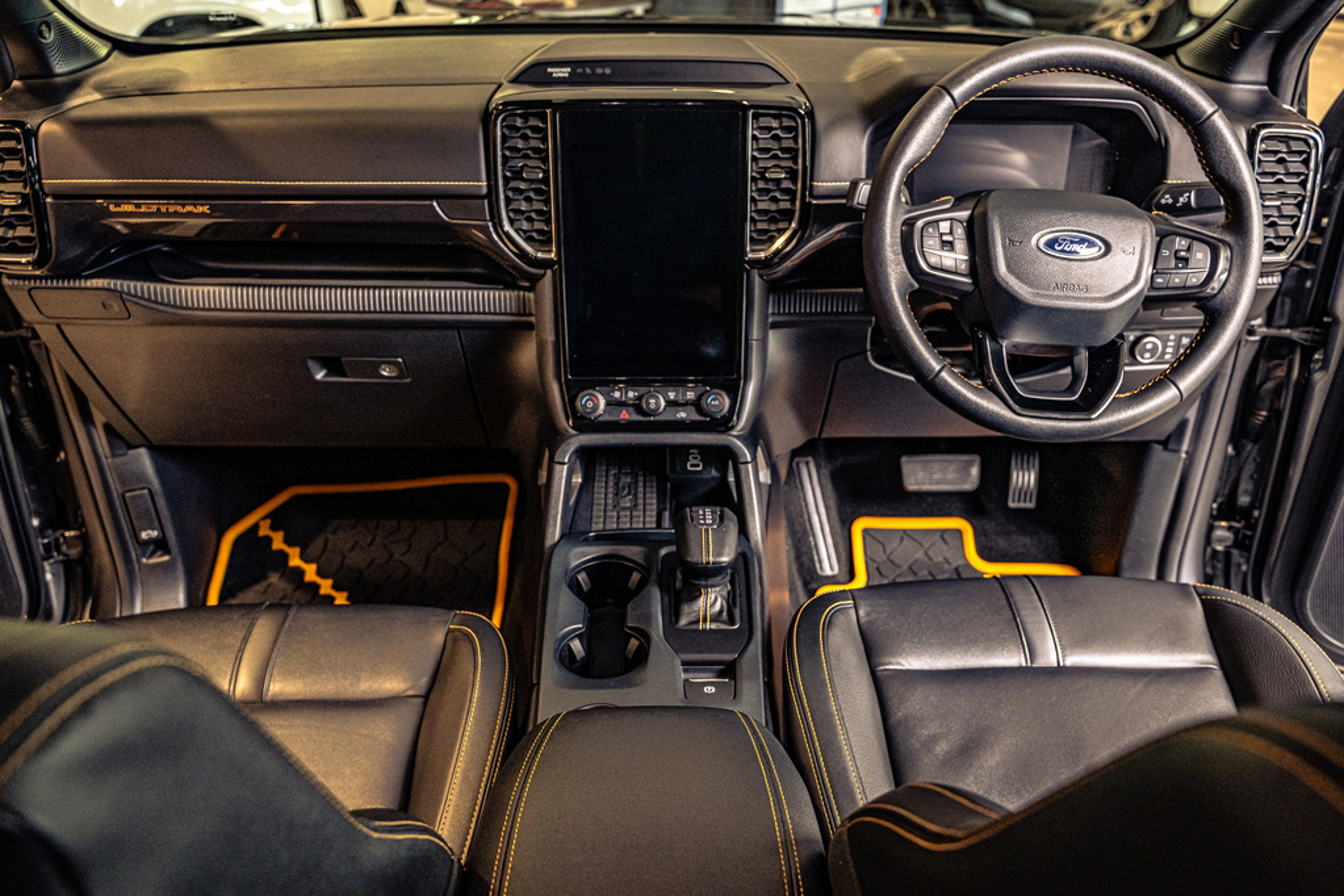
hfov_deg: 65.5
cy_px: 448
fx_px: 1045
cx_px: 672
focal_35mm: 28
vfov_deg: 46.4
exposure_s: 1/125
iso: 1600
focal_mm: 28
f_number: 4.5
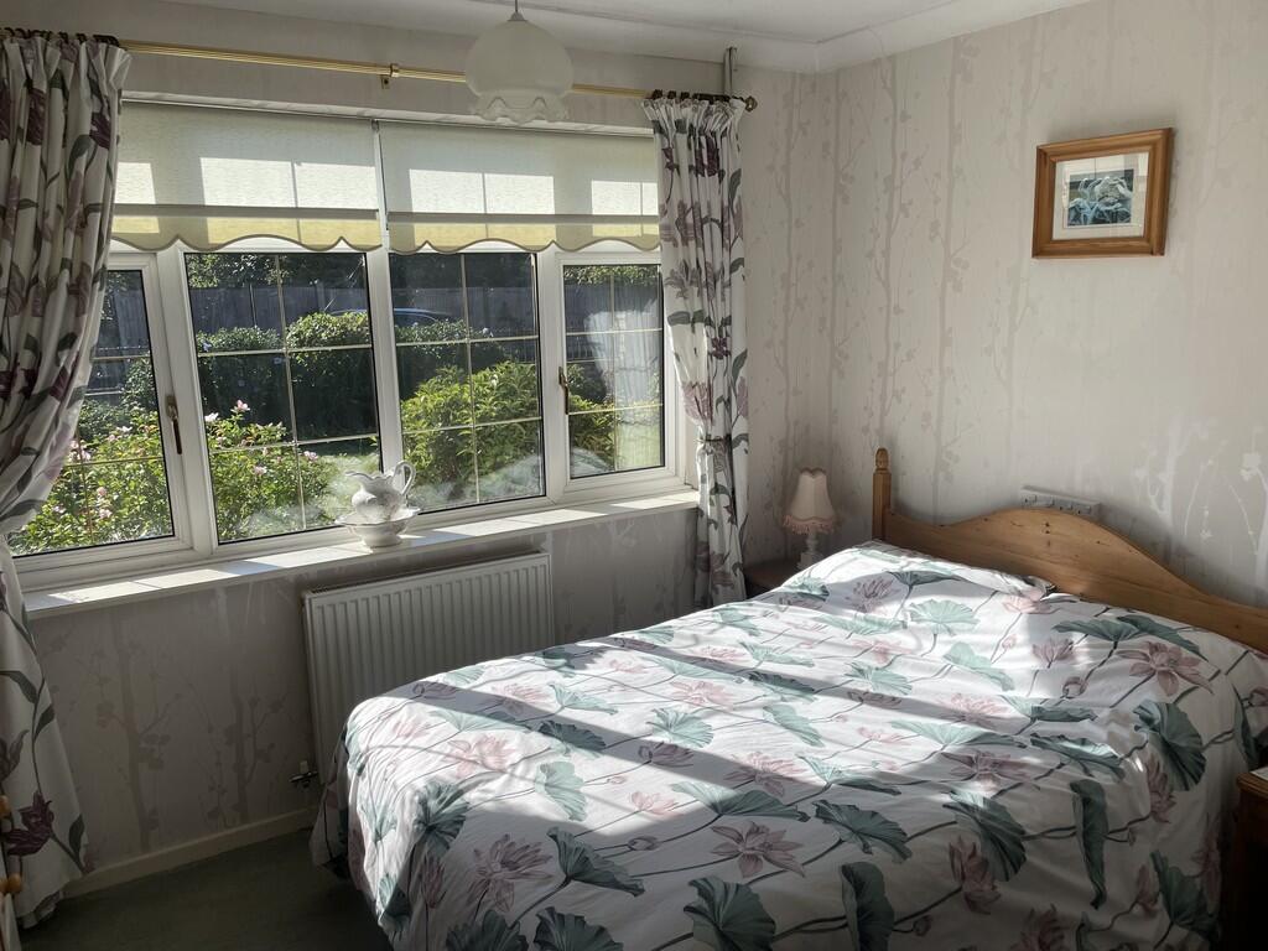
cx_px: 634
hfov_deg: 67.3
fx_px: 952
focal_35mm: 26
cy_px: 476
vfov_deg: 53.1
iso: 32
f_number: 1.6
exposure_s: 1/2132
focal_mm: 4.2
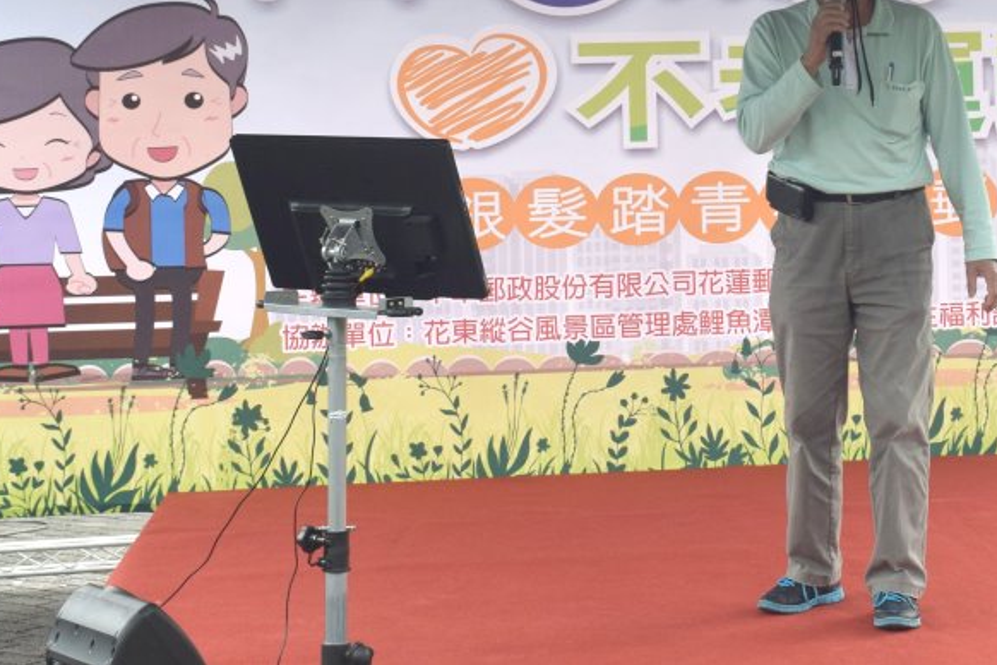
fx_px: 1828
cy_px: 209
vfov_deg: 20.5
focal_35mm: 66
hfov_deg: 30.5
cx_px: 552
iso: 400
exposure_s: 1/250
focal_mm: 32
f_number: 8
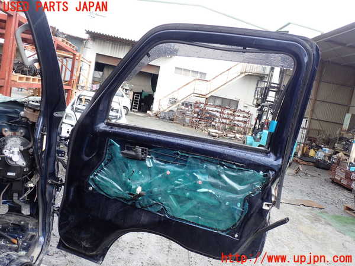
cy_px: 133
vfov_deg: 46.8
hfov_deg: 60.0
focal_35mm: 30
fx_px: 308
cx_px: 178
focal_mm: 5.4
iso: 100
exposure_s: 1/125
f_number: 3.2
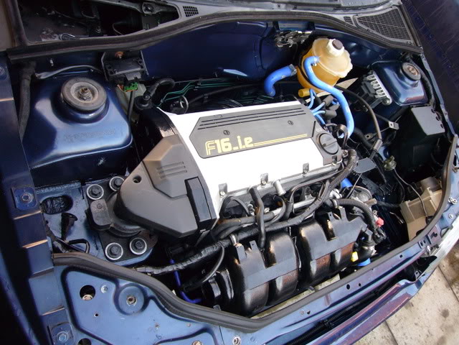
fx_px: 371
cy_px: 172
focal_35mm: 28
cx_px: 230
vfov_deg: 49.7
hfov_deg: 63.4
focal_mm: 4.6
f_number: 2.8
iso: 125
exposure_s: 1/20
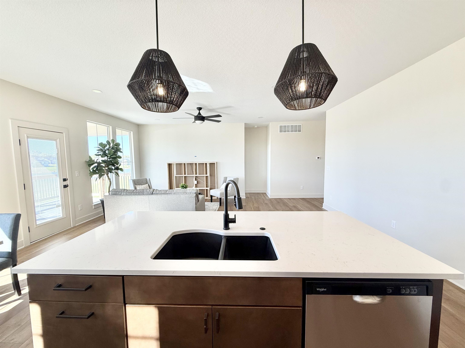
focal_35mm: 14
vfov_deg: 85.7
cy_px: 174
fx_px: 188
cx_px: 232
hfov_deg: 102.1
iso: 64
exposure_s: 1/120
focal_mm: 2.22
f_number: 2.2
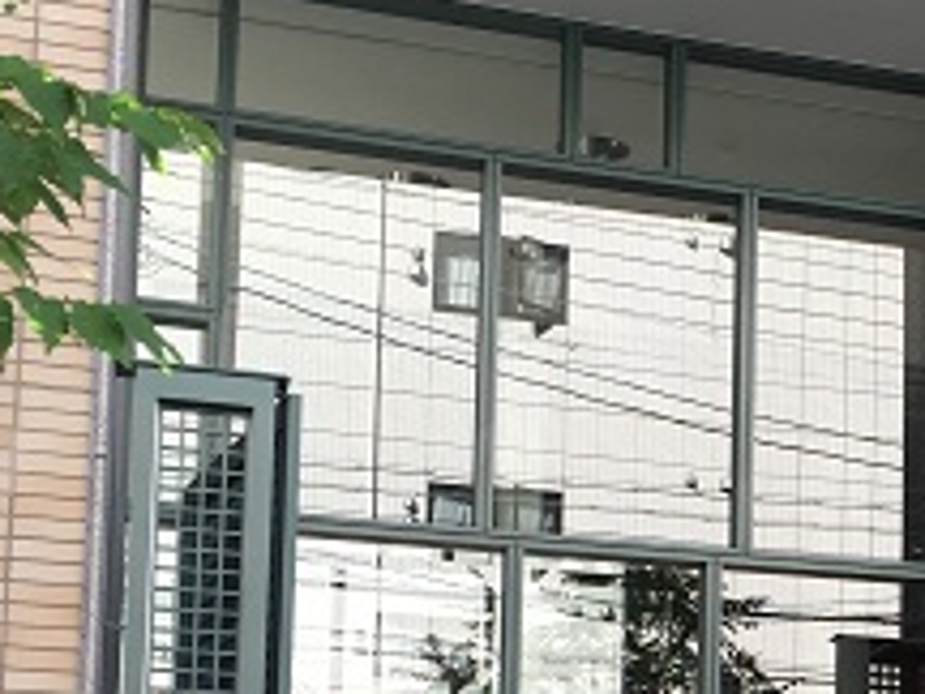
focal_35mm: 86
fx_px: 2298
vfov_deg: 16.6
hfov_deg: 21.8
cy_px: 793
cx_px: 964
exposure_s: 1/186
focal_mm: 4.15
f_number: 2.2
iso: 32
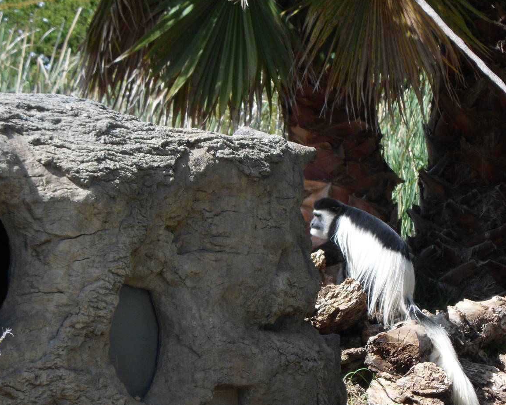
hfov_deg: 5.3
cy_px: 238
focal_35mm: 367
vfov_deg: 4.2
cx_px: 284
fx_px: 5496
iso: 80
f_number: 5.9
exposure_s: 1/250
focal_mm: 46.8
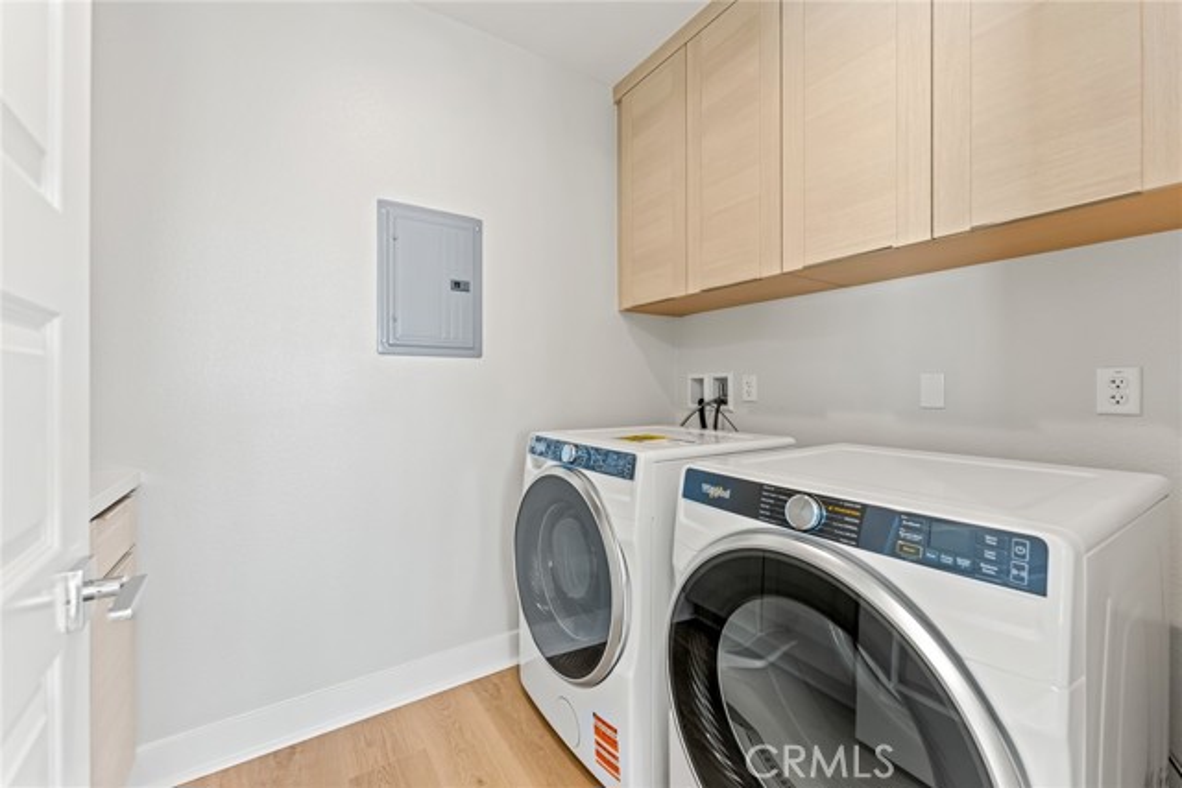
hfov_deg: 104.2
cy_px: 394
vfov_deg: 81.2
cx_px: 591
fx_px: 460
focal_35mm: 14
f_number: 6.3
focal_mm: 14
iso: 250
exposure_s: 1/6
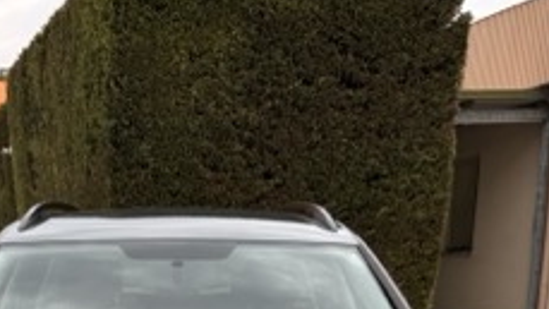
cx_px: 170
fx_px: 1063
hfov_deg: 28.7
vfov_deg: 14.4
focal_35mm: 73
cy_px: 568
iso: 80
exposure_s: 1/992
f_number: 1.78
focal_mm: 6.76
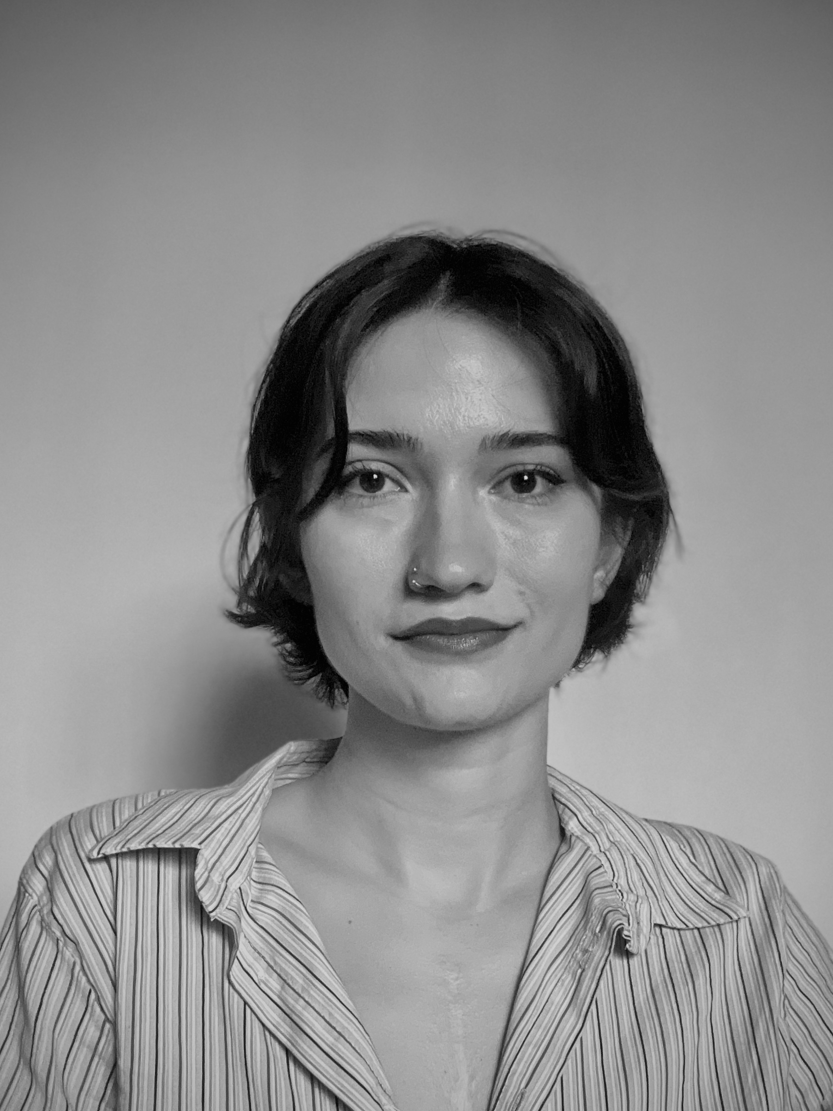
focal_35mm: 33
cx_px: 430
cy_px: 561
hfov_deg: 42.9
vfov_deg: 55.4
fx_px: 1059
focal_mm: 2.71
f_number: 2.2
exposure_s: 1/40
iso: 400
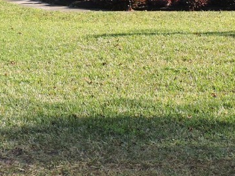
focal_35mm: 101
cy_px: -52
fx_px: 685
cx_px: 134
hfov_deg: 19.4
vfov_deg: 14.1
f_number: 3.3
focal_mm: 6.2
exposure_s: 1/640
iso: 220
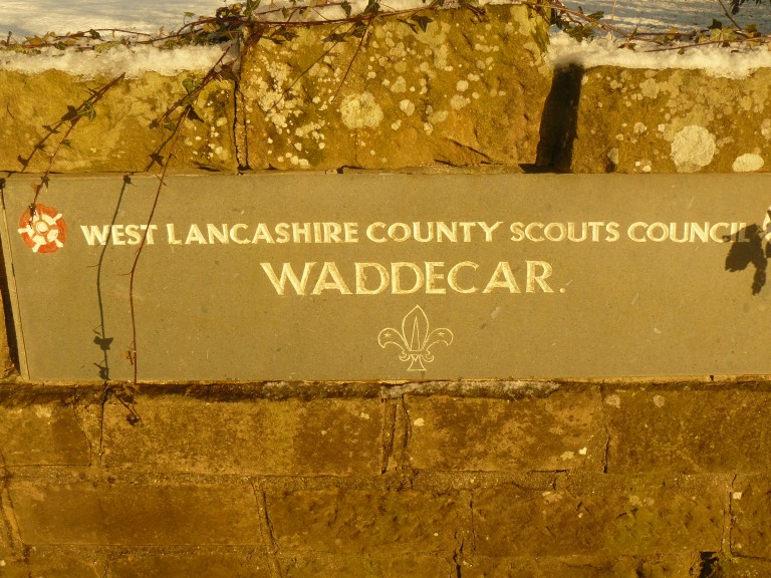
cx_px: 386
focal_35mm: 36
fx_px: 802
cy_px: 289
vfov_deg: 39.7
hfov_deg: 51.4
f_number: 5.6
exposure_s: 1/320
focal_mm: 6
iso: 100
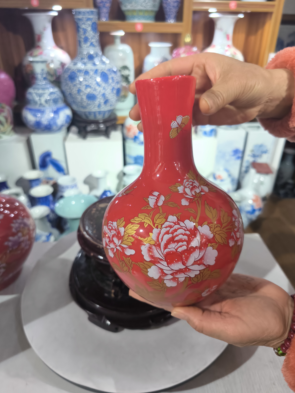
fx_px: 273
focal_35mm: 24
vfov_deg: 71.6
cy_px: 191
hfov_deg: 56.8
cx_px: 150
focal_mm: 5.35
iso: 800
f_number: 1.7
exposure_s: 1/149
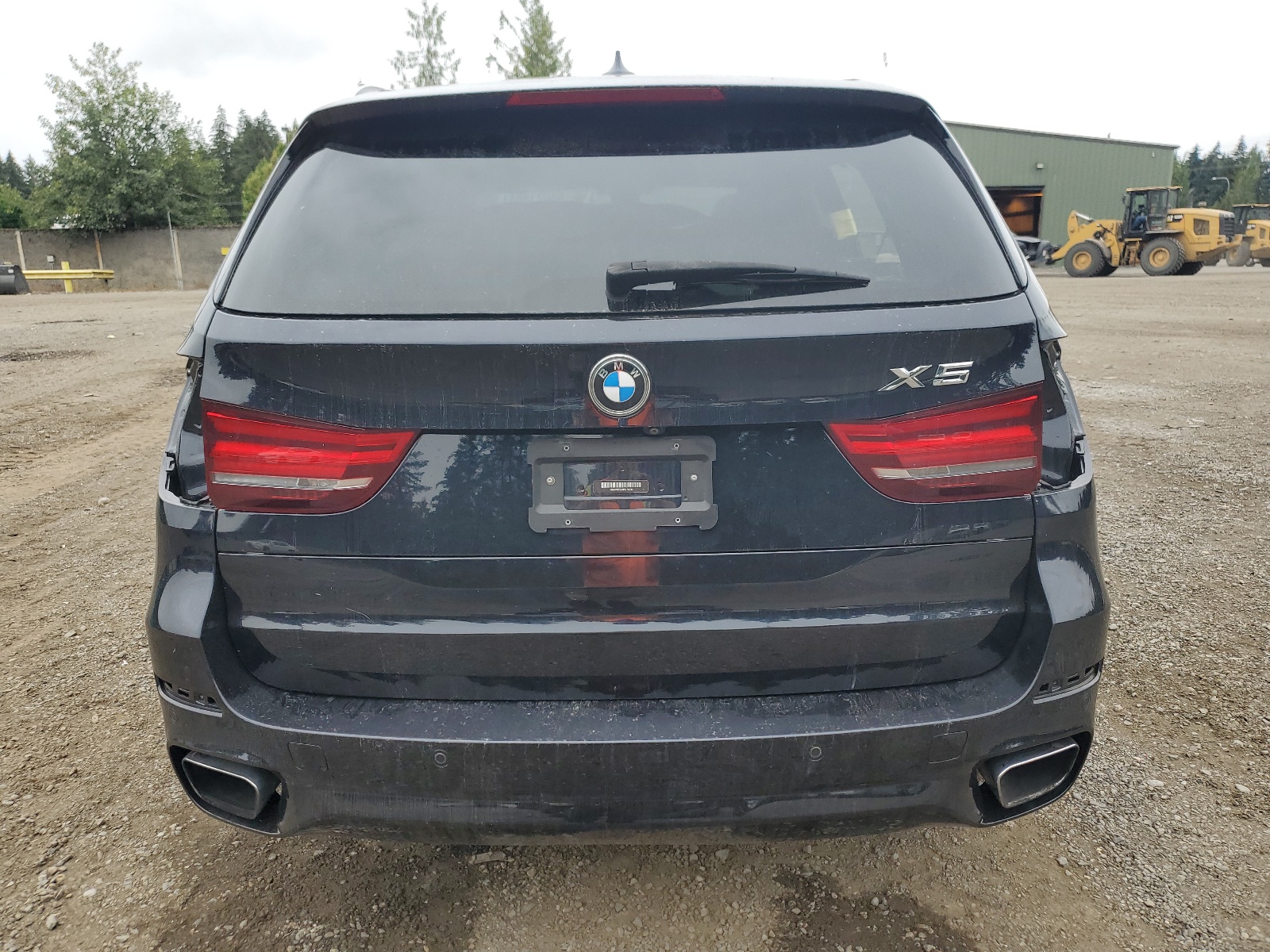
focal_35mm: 26
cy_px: 476
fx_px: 954
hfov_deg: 67.3
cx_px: 635
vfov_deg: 53.1
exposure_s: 1/588
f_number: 1.5
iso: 50
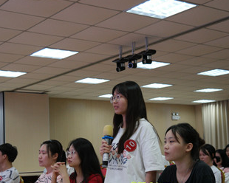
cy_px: 114
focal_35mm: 62
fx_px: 420
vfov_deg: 24.5
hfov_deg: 30.5
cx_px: 117
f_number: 4.5
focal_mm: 27
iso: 1600
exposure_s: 1/125
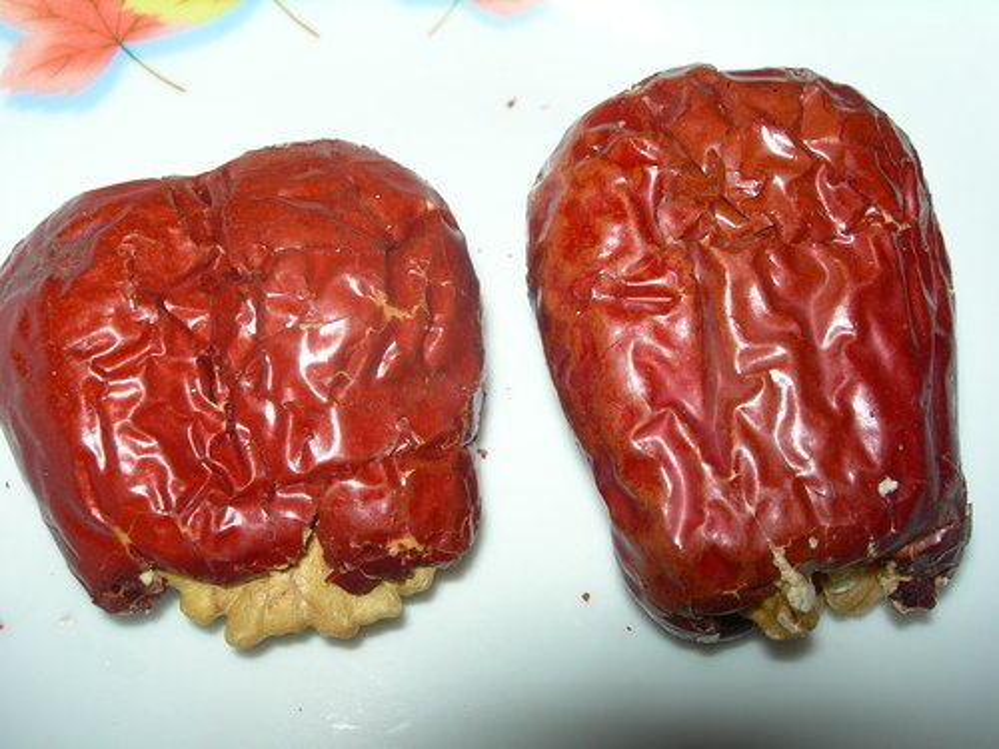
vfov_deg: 37.7
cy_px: 374
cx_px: 500
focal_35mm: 38
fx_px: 1097
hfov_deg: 49.0
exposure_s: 1/60.1
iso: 50
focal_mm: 7.8
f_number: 4.8
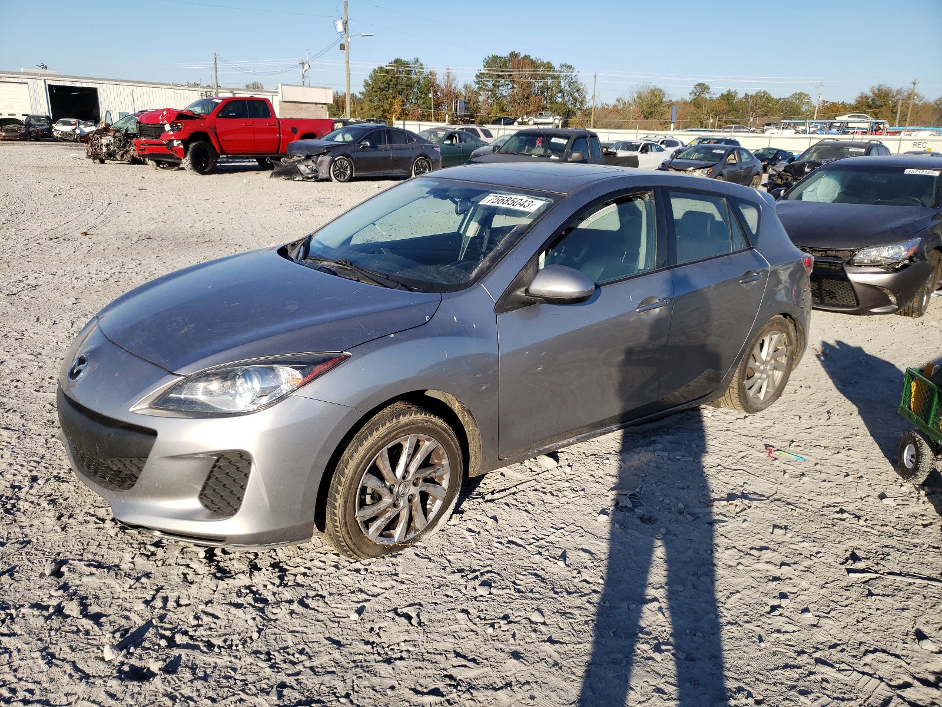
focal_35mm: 26
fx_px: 708
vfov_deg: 53.1
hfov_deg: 67.3
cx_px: 471
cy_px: 354
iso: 50
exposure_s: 1/2000
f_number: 1.5
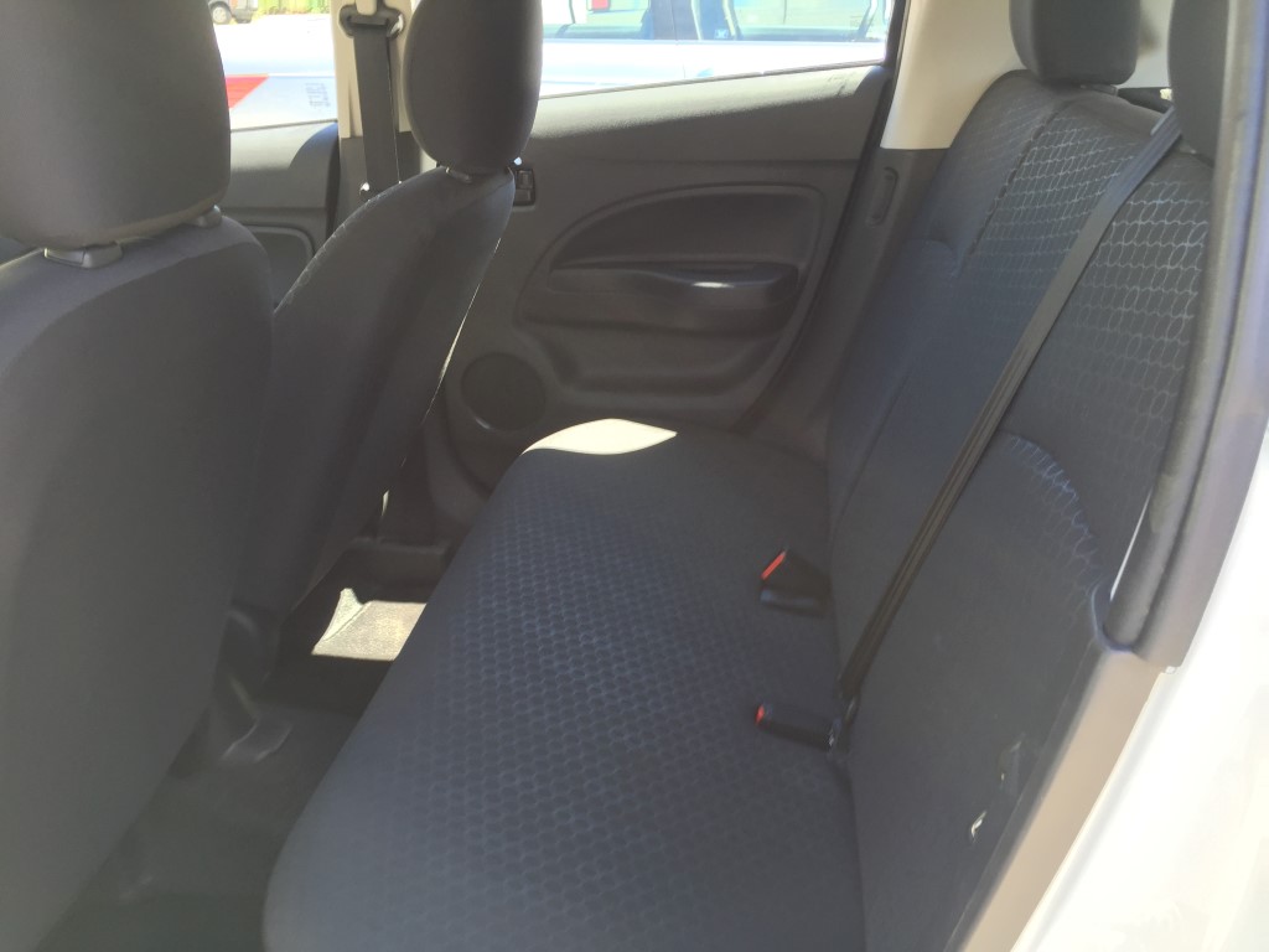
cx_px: 634
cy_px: 476
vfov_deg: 48.2
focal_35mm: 29
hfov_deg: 61.7
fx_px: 1063
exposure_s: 1/40
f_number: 2.2
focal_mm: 4.15
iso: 32
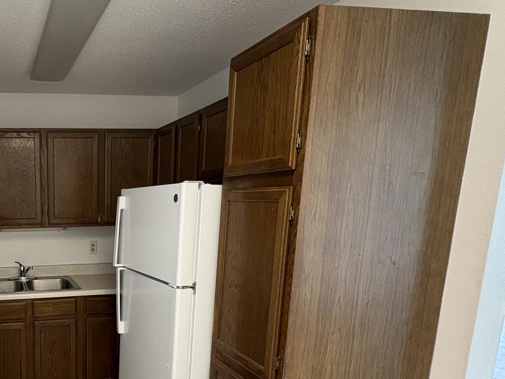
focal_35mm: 27
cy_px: 269
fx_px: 394
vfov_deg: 49.9
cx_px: 49
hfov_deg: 56.3
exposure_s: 1/60
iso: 250
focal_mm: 2.22
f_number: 2.2
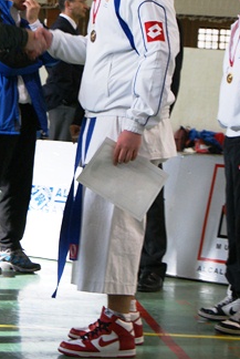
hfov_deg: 9.3
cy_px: 79
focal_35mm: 148
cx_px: 23
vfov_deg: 13.8
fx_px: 1475
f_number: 5.6
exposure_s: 1/80
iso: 400
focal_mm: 50
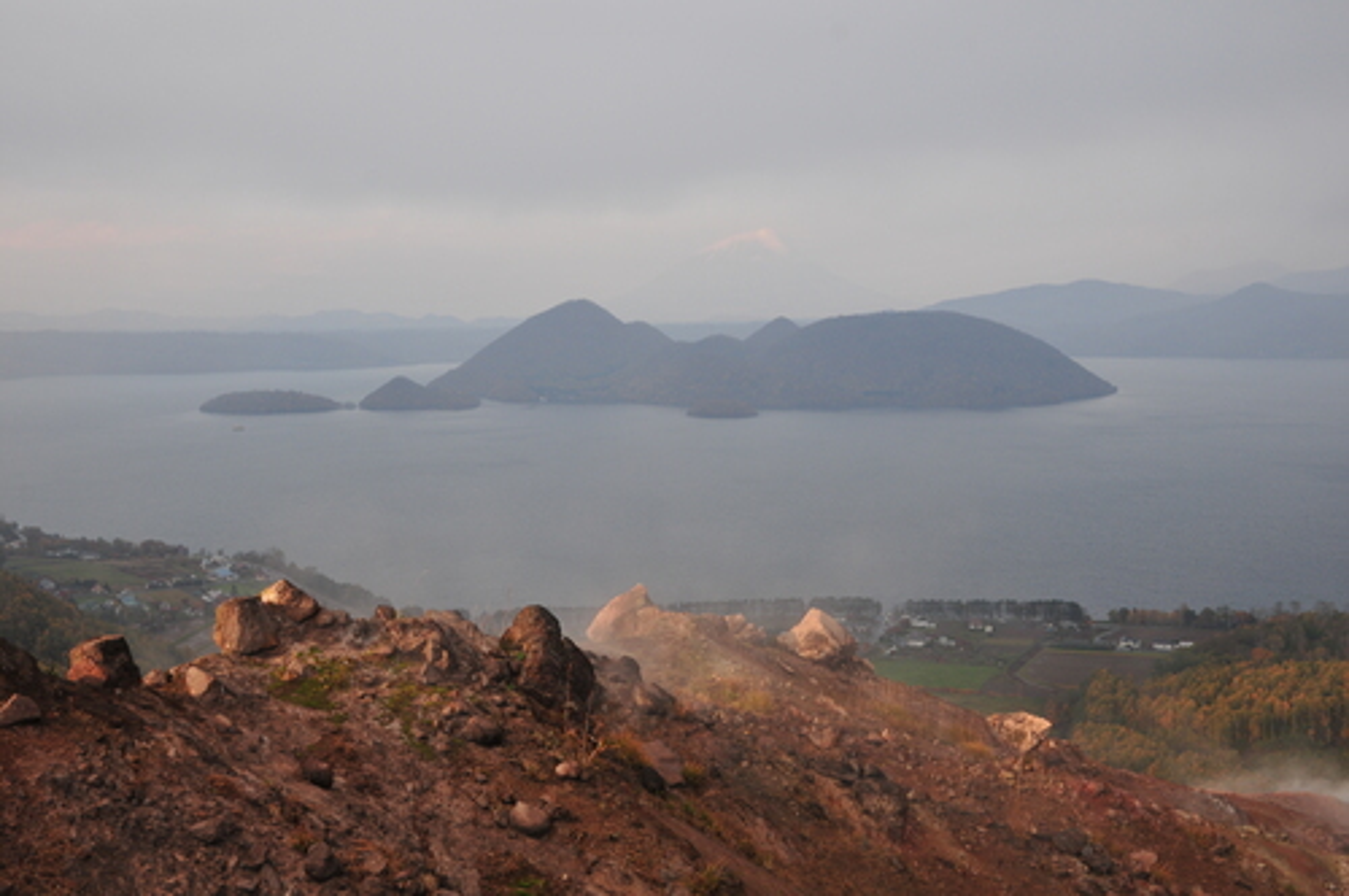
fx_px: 1572
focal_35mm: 42
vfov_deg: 31.8
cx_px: 674
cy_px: 448
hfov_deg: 46.5
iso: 200
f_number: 9
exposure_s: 1/125
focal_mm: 28
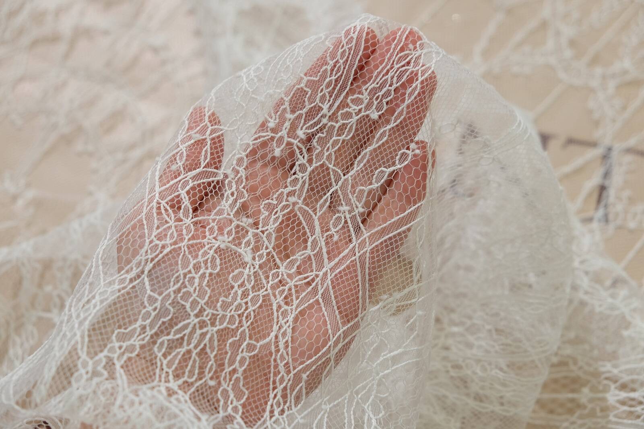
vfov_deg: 23.0
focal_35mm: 59
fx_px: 1055
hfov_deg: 33.9
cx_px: 322
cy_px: 214
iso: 200
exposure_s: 1/70
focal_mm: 39
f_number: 3.6
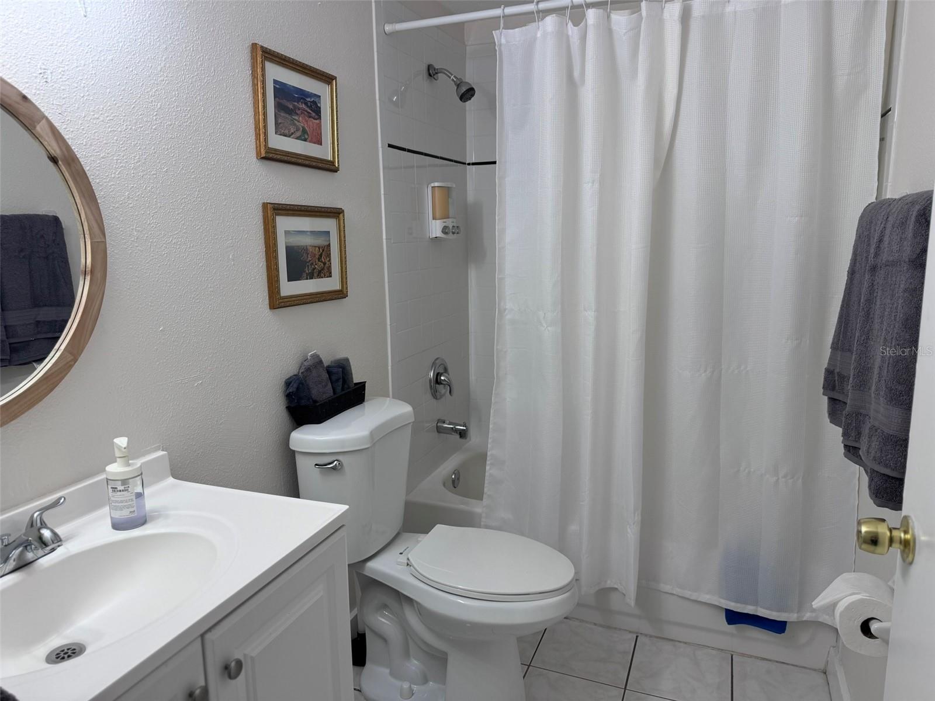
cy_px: 350
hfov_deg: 71.6
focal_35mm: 24
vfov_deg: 56.8
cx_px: 468
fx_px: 648
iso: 80
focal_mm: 6.76
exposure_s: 1/120
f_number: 1.78
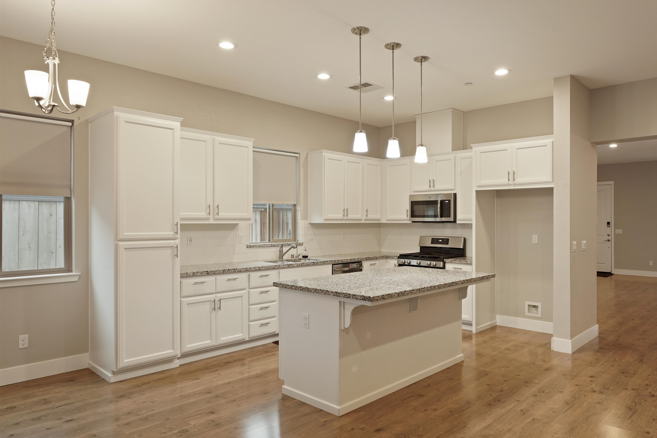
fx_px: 448
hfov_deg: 72.5
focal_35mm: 25
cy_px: 213
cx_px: 343
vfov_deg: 52.2
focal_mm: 23.5
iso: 320
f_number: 9
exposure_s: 1/3
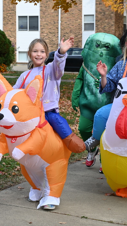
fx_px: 551
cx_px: 87
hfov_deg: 13.1
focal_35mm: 92
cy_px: 112
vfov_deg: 23.2
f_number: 5.6
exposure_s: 1/250
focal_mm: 58
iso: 140
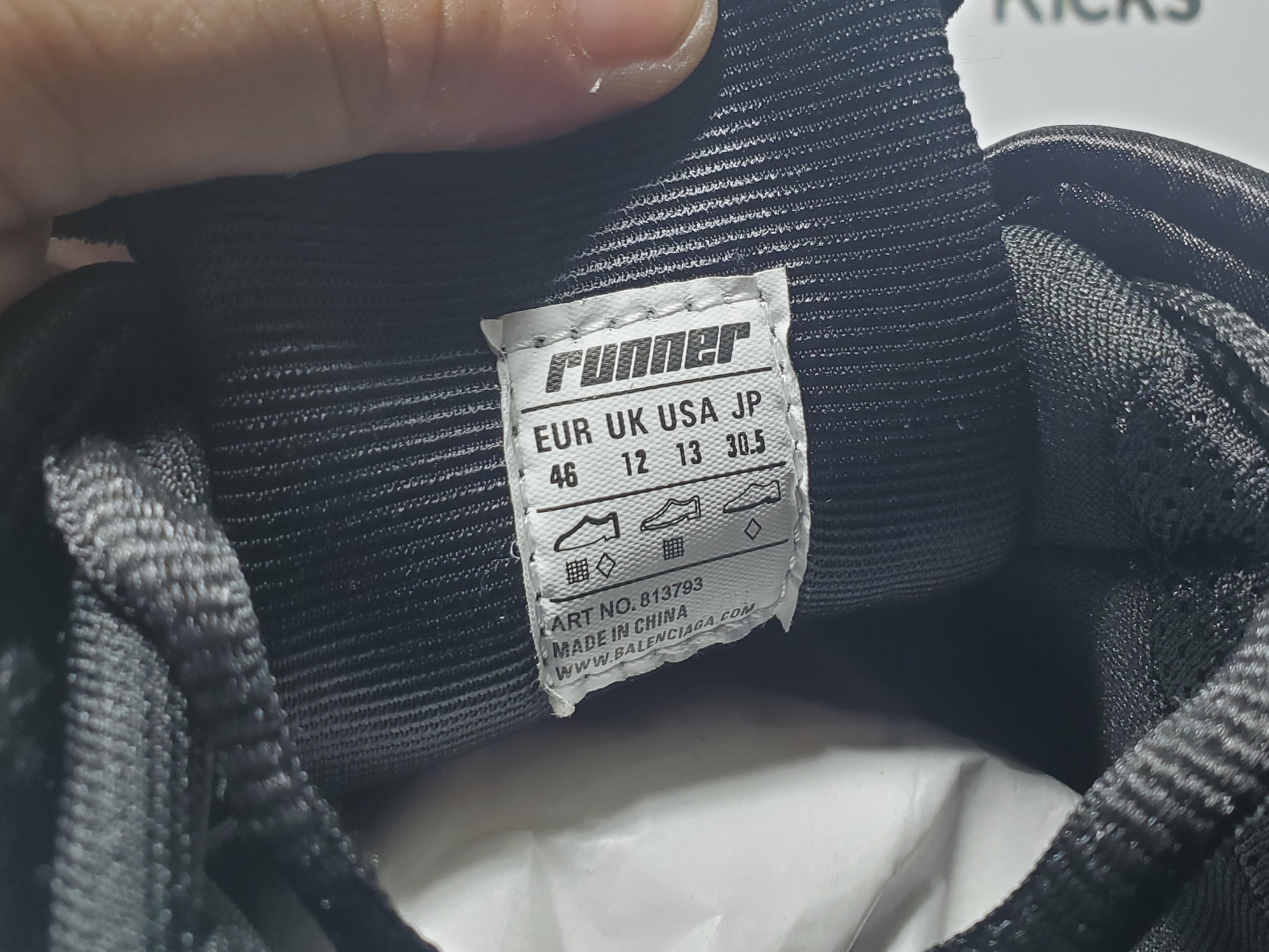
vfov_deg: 39.4
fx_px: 1320
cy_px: 368
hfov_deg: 51.0
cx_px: 763
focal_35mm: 36
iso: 64
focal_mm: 4.3
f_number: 2.4
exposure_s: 1/100
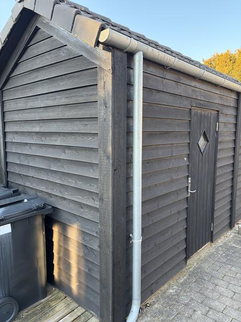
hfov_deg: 53.1
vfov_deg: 67.3
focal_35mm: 26
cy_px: 161
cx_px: 120
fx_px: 241
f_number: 1.6
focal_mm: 5.96
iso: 125
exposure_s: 1/156
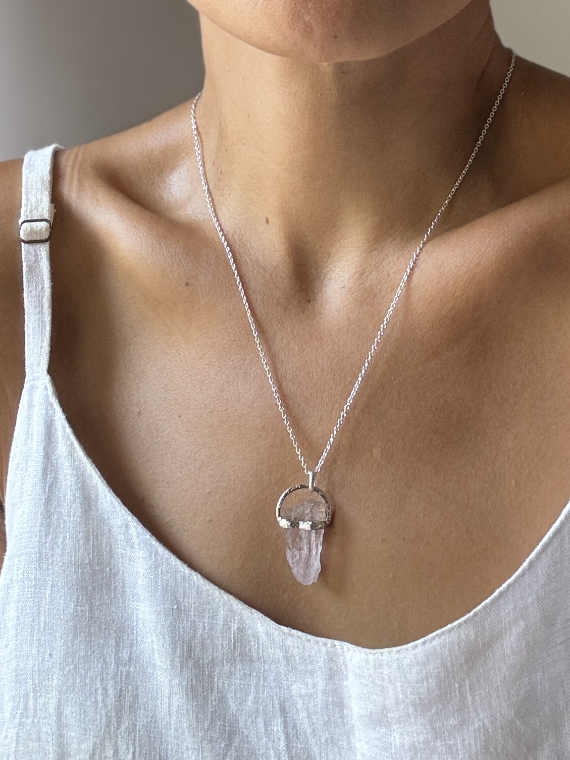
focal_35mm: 30
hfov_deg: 46.8
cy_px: 380
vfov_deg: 60.0
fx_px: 659
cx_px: 285
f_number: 1.9
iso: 80
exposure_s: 1/89
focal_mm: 2.69
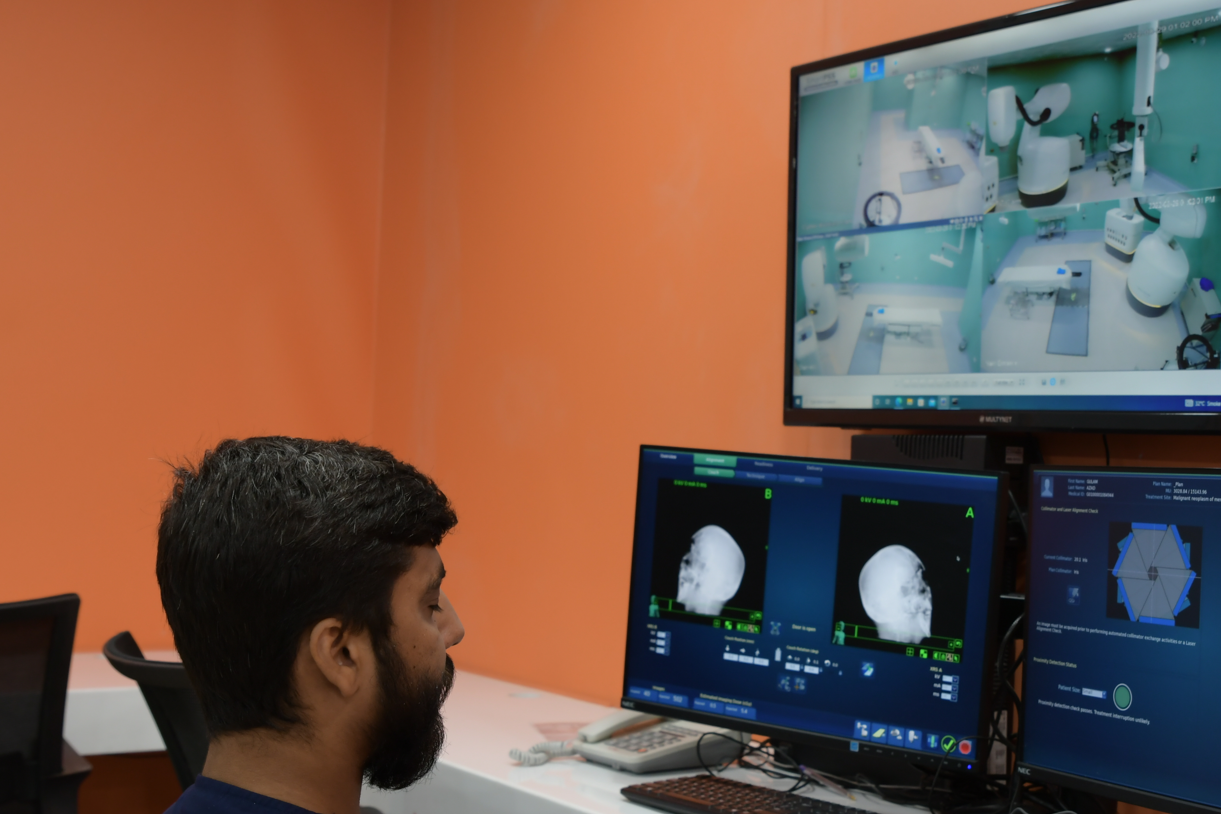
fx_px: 1764
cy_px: 519
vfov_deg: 25.9
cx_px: 793
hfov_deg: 37.9
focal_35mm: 52
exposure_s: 1/60
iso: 400
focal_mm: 26
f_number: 4
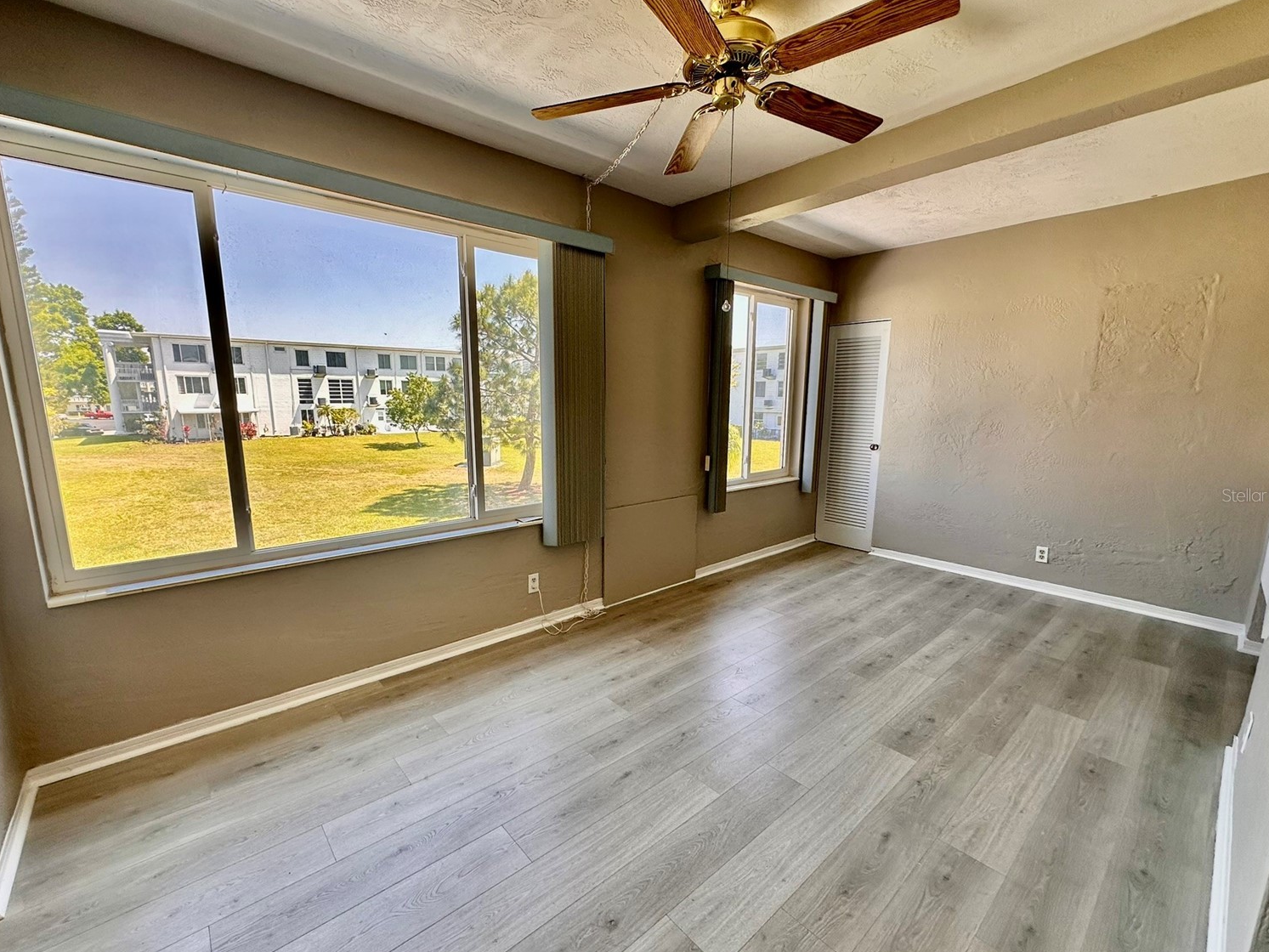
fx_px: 550
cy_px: 495
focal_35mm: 15
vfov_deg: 81.7
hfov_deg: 98.2
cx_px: 622
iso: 40
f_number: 2.2
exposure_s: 1/134
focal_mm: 2.22
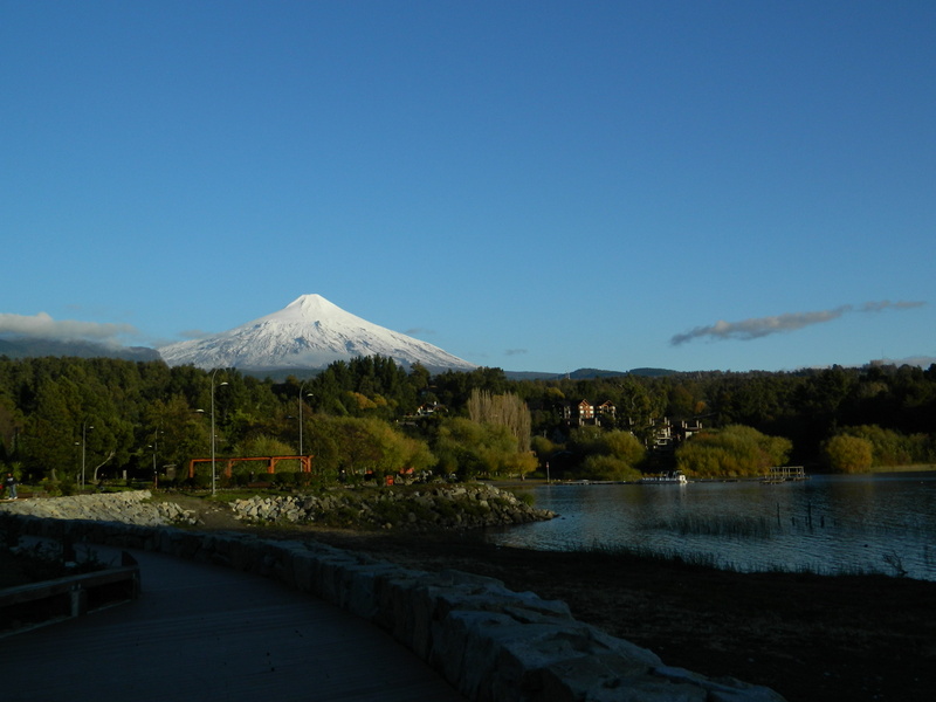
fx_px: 1109
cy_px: 351
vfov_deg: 35.1
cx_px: 468
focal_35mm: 41
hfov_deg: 45.8
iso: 80
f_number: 9.8
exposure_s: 1/125
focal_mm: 7.3
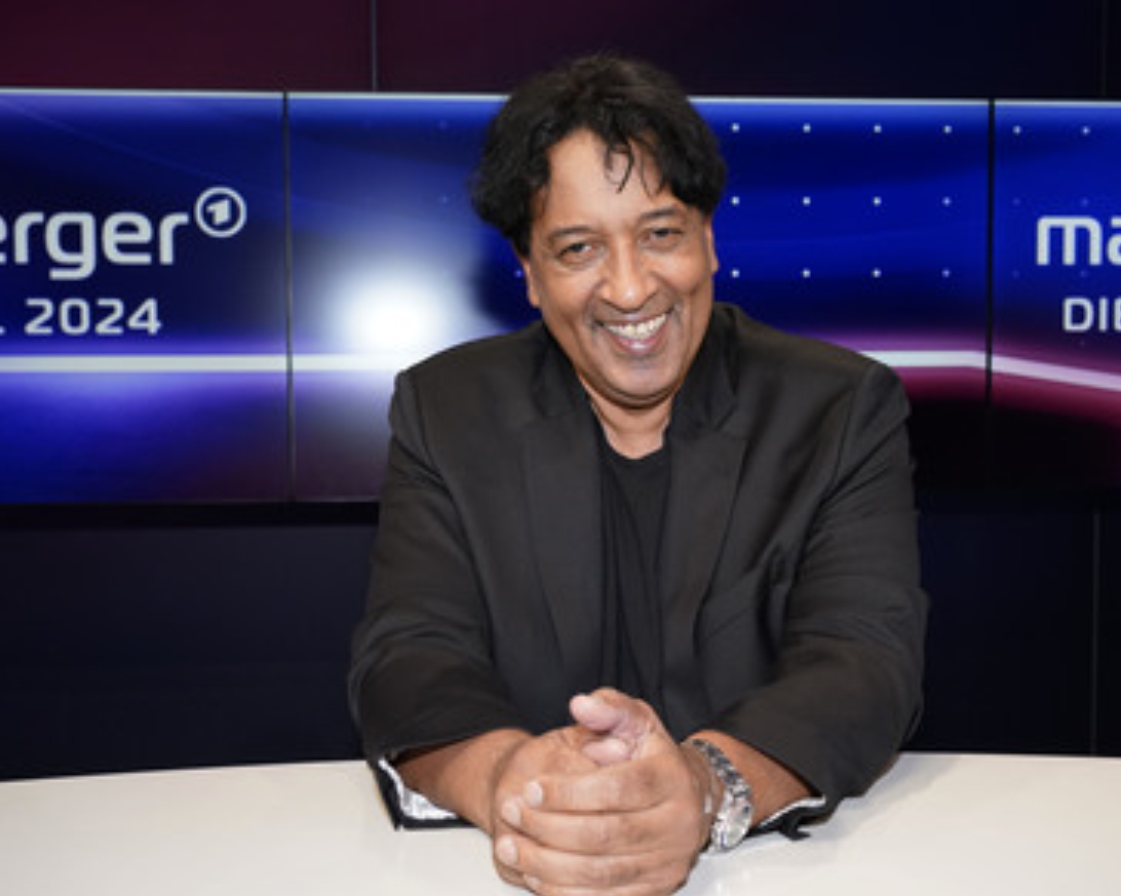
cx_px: 621
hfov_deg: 42.8
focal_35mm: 43
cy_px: 459
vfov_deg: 34.9
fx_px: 1426
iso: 2000
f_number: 5.6
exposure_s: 1/125
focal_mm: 37
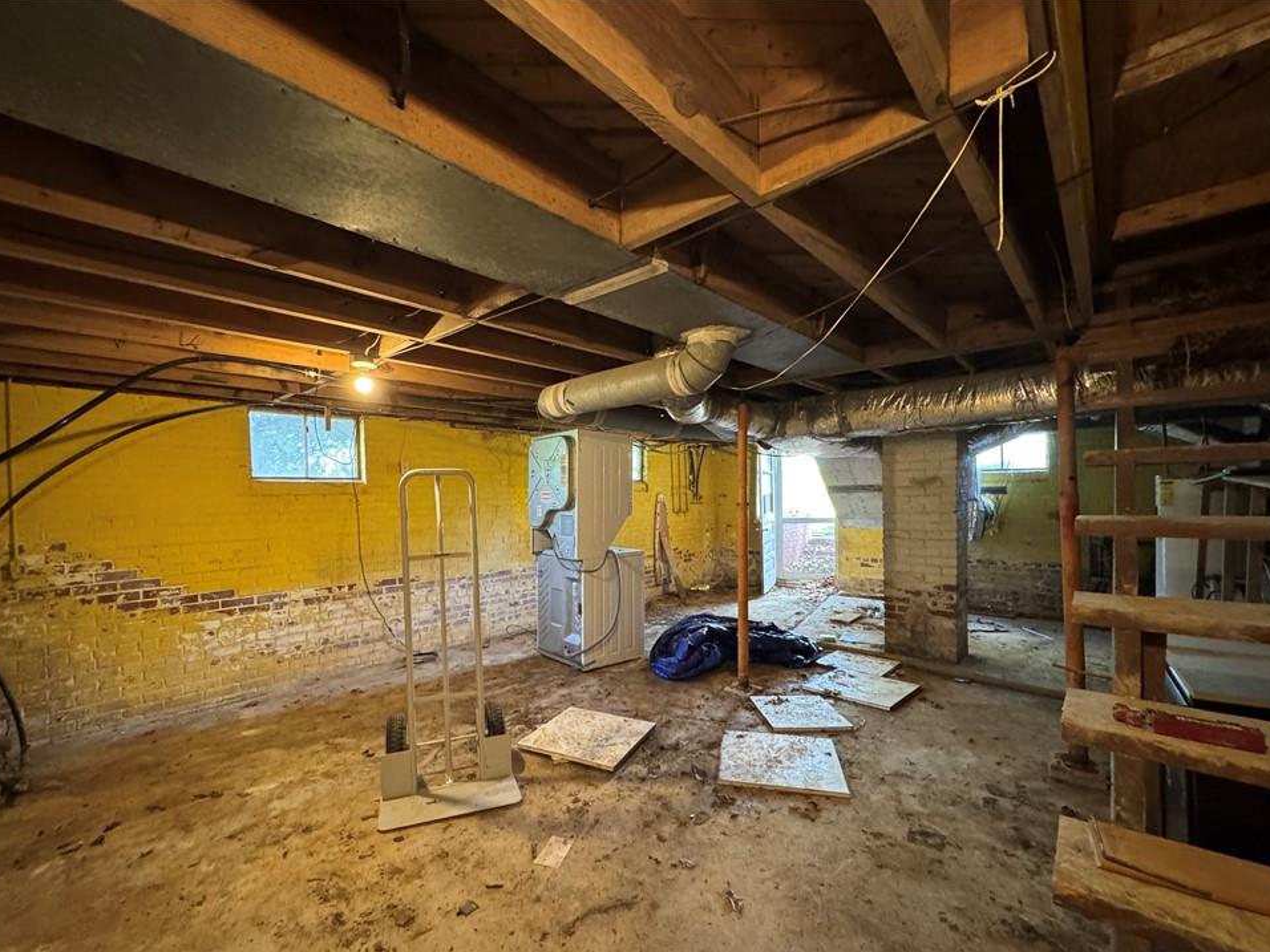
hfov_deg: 98.1
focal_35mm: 15
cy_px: 507
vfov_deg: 81.6
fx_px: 550
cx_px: 604
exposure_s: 1/60
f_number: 2.2
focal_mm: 2.22
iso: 800
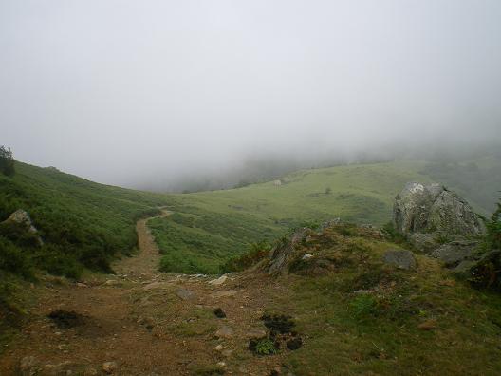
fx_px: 550
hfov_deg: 49.0
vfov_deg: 37.7
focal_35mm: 38
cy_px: 188
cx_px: 250
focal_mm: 6.3
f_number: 4.6
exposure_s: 1/400
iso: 64
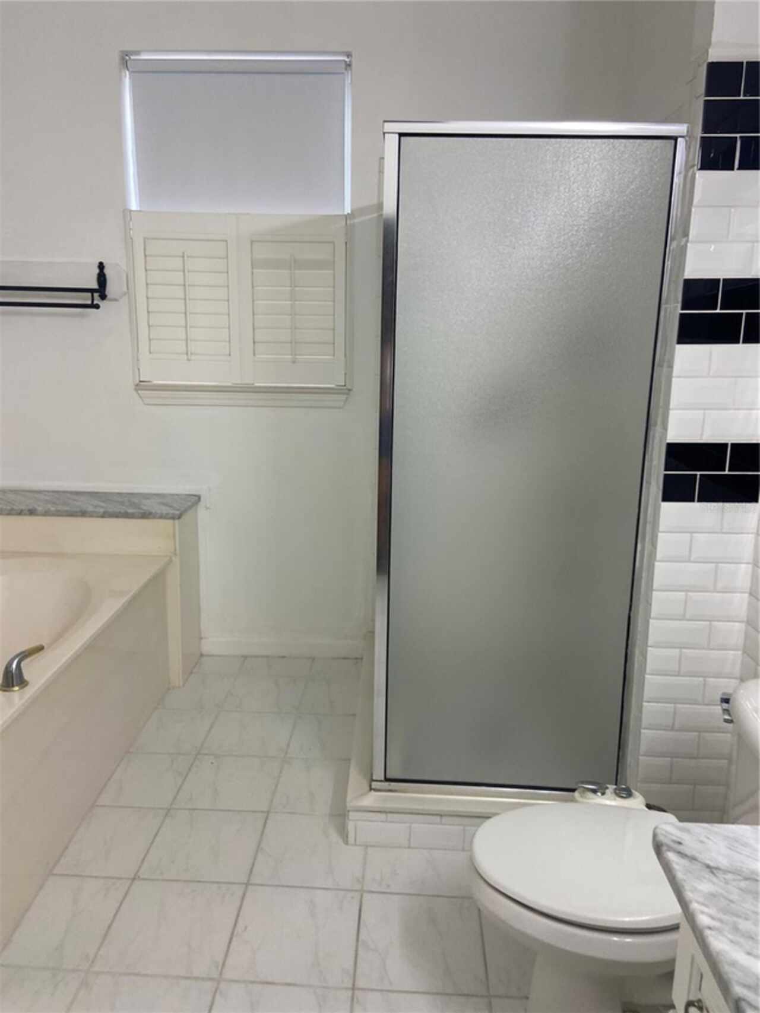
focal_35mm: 26
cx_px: 380
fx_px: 761
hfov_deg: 53.1
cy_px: 506
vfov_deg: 67.3
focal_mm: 4.25
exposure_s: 1/120
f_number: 1.8
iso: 80
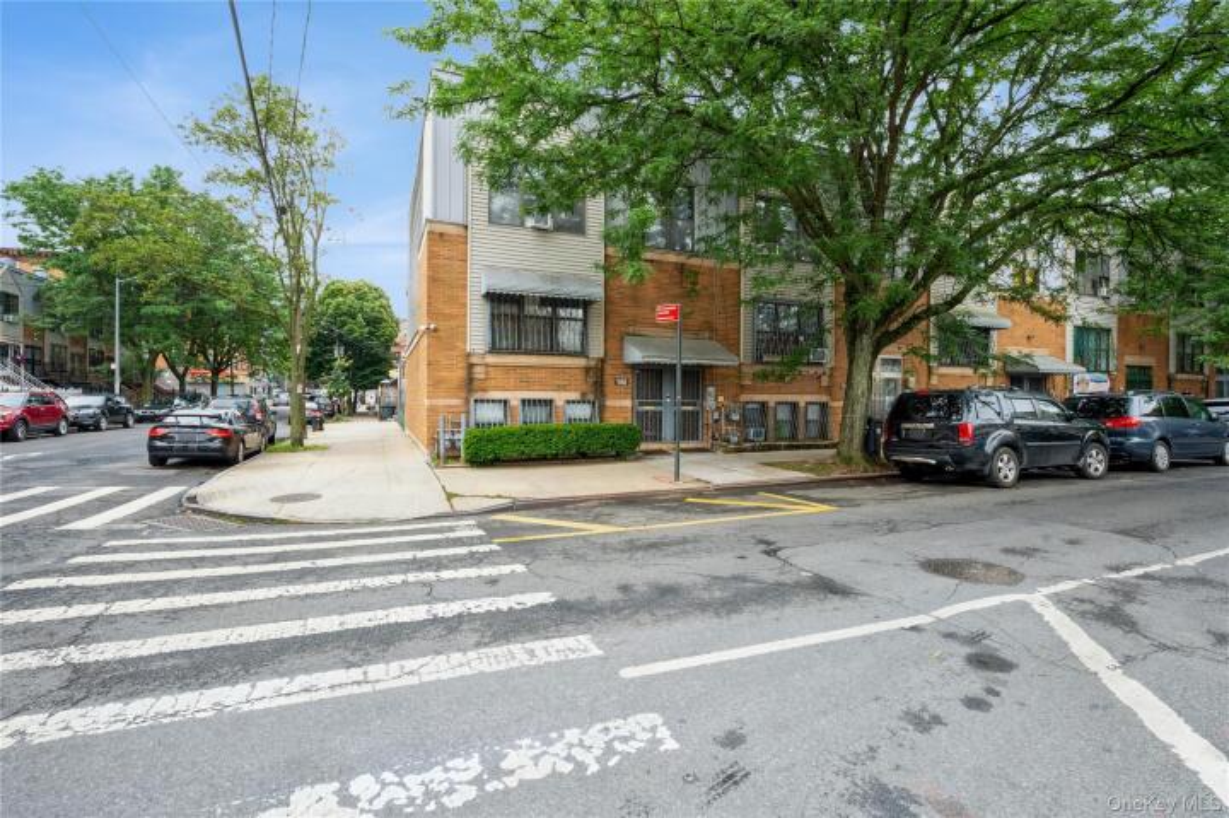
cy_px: 409
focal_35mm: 16
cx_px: 614
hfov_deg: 95.0
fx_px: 563
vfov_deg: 72.0
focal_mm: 16.5
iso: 200
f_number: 11
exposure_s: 1/20
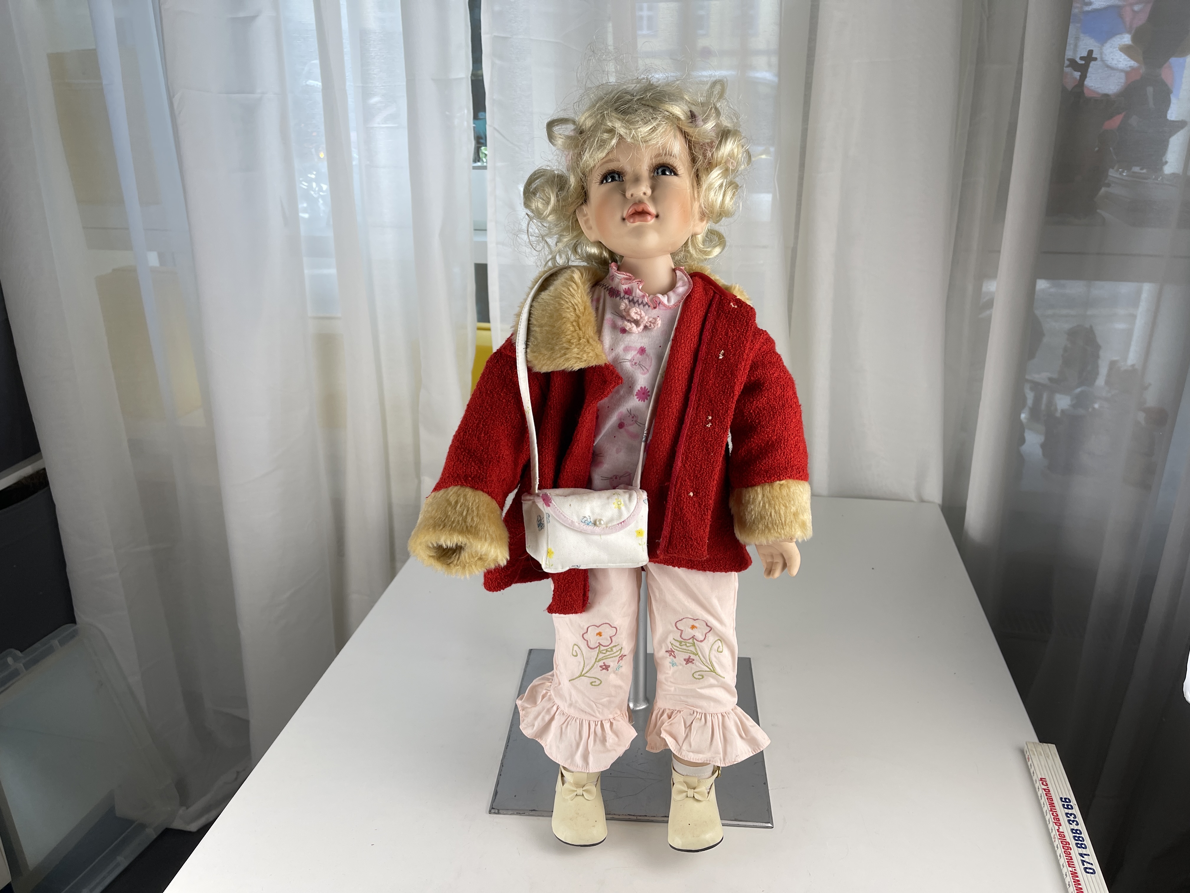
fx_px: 859
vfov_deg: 54.9
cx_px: 595
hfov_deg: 69.4
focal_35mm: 25
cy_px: 446
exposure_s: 1/127
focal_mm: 5.1
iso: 32
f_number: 1.6
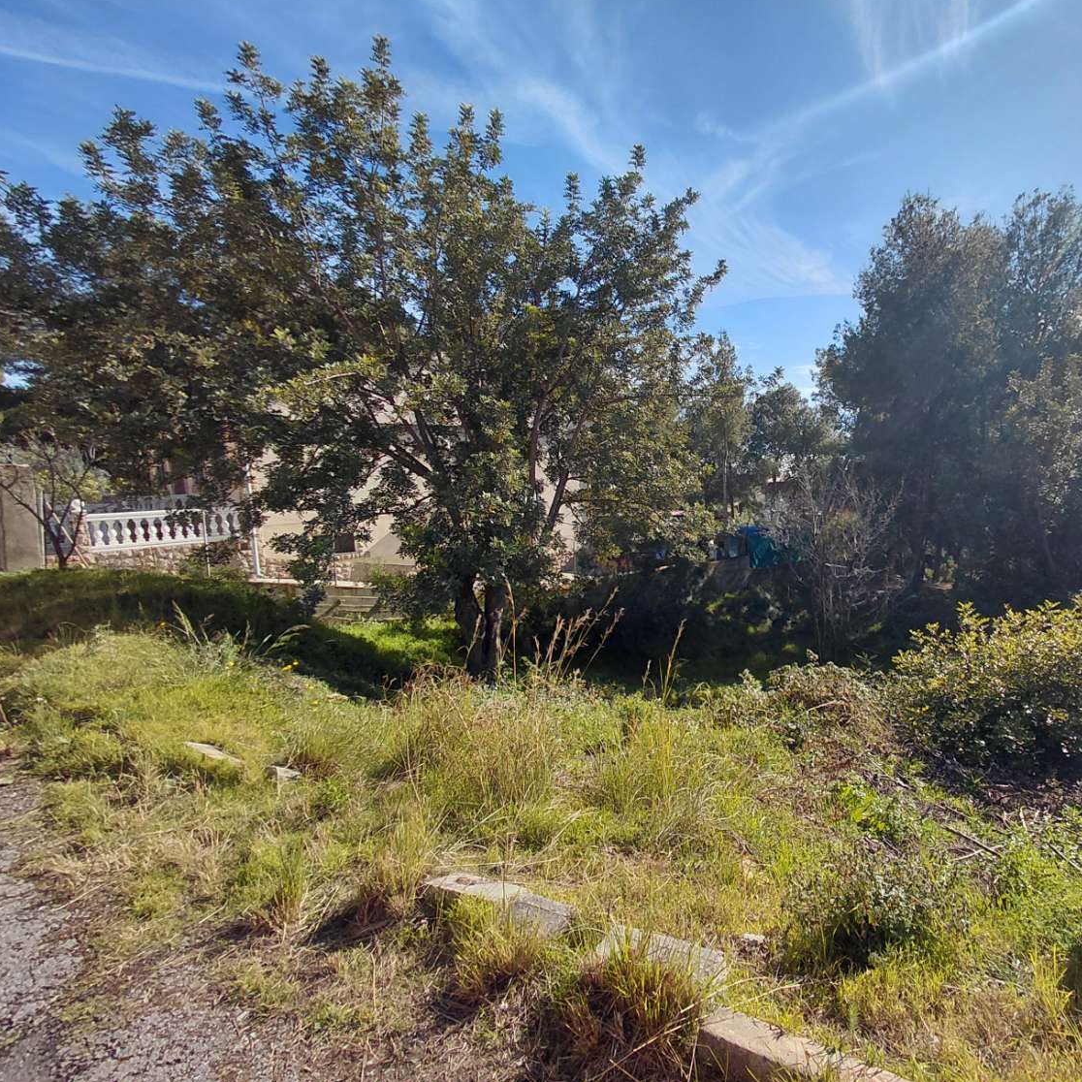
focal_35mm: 19
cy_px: 539
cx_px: 724
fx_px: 672
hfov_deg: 75.2
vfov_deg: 77.7
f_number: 2.2
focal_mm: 1.64
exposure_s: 1/1168
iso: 40
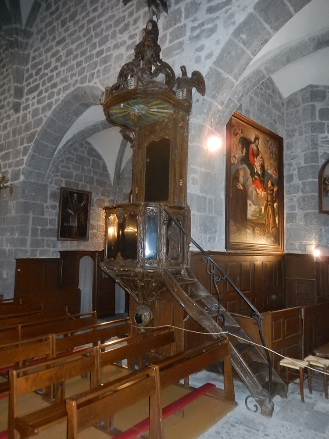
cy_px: 220
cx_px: 164
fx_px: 317
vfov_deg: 69.4
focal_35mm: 25
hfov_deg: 54.9
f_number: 3.4
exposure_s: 1/30
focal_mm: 4.5
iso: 1600
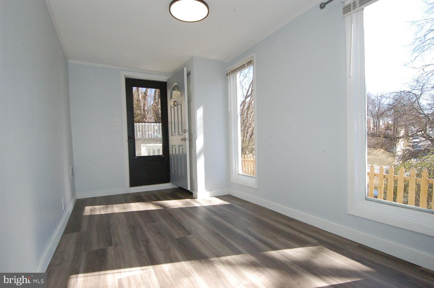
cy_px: 144
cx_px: 217
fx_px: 217
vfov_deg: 67.3
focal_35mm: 18
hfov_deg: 90.1
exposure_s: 1/100
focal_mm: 12
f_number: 18
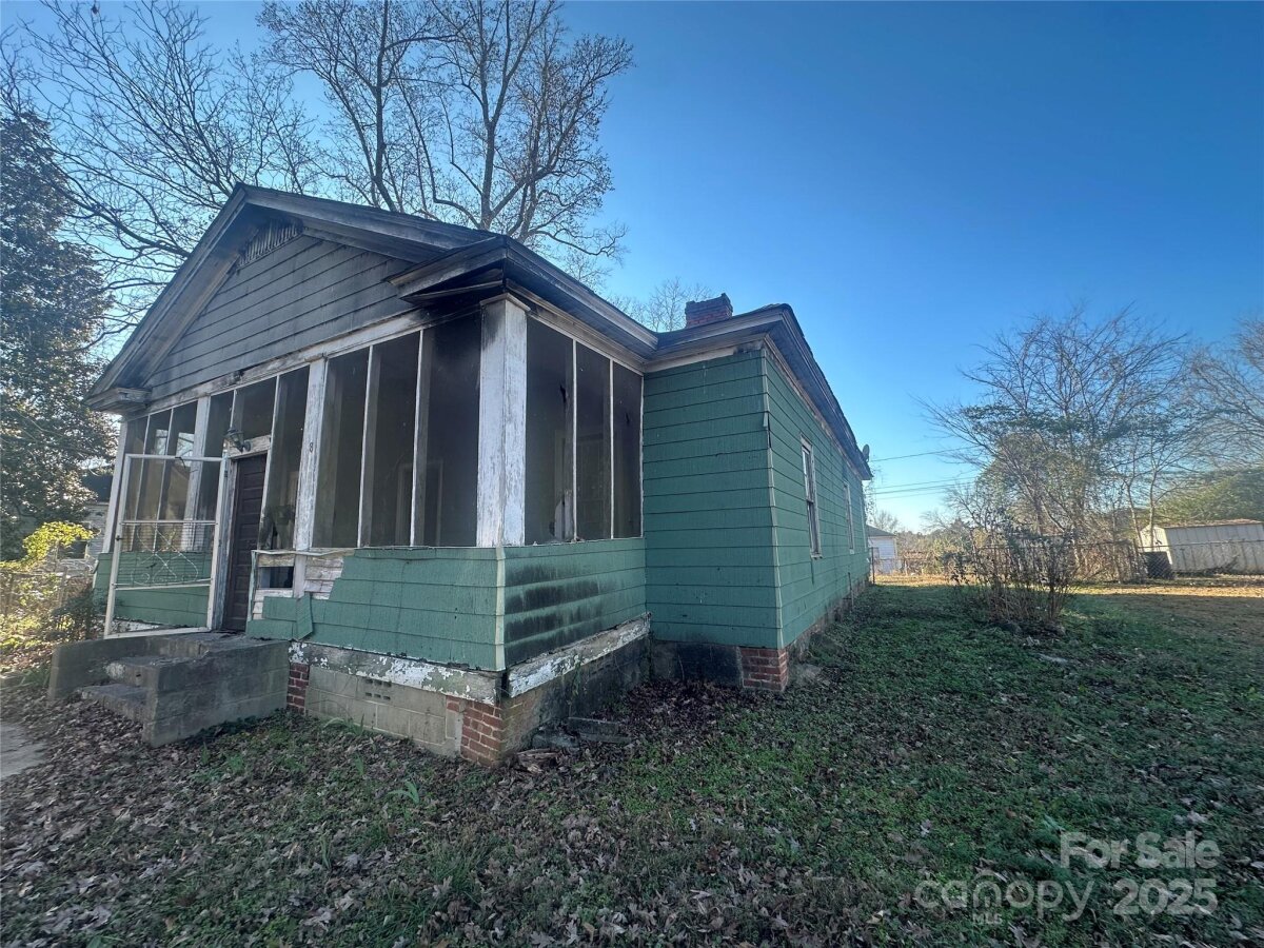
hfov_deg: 102.1
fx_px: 511
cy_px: 474
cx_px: 632
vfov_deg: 85.7
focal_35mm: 14
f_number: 2.2
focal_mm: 2.22
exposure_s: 1/349
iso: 40
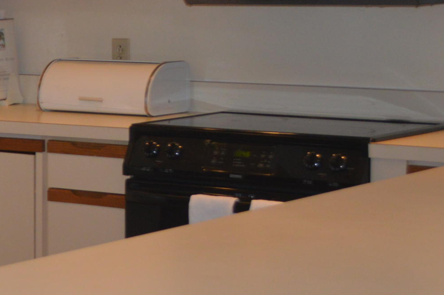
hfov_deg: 13.4
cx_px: -198
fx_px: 1787
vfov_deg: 9.4
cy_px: 58
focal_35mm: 145
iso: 560
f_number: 4.8
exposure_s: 1/60
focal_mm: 32
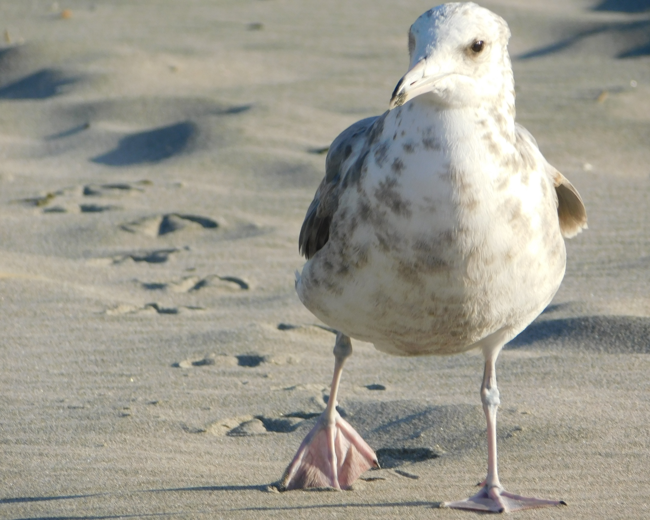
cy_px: 260
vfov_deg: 2.9
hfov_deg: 3.6
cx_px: 343
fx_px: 10312
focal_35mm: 536
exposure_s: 1/320
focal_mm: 91.2
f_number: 6
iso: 125
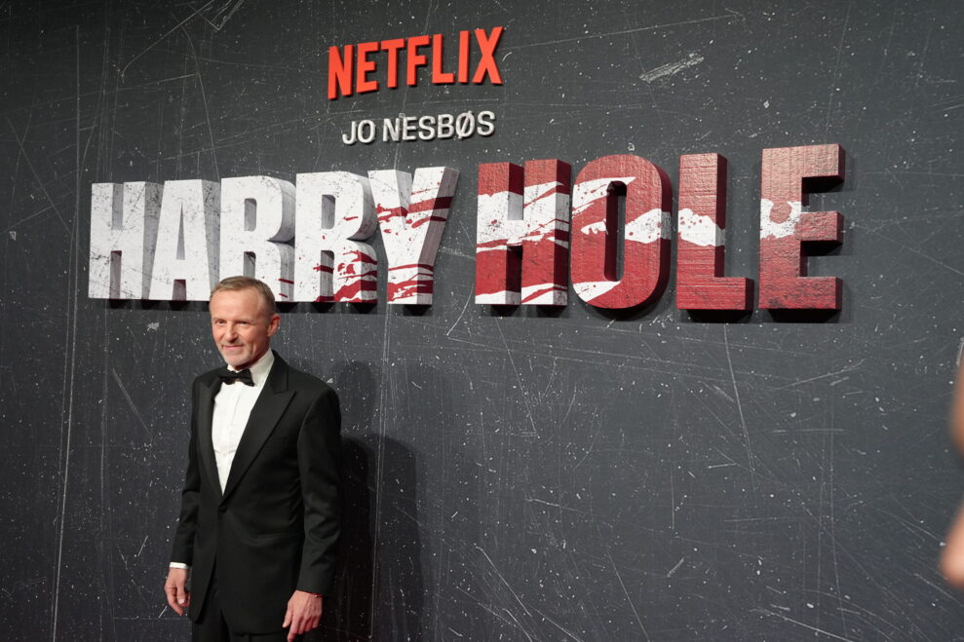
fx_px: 1044
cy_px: 321
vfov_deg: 34.2
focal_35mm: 39
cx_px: 482
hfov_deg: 49.6
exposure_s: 1/160
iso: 3200
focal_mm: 39
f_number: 4
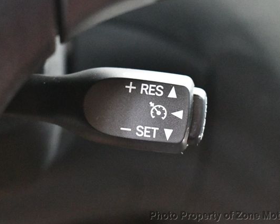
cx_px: 143
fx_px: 679
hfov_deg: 23.3
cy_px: 112
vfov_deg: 18.7
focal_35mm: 82
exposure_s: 1/20
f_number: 4.8
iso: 12800
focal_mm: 36
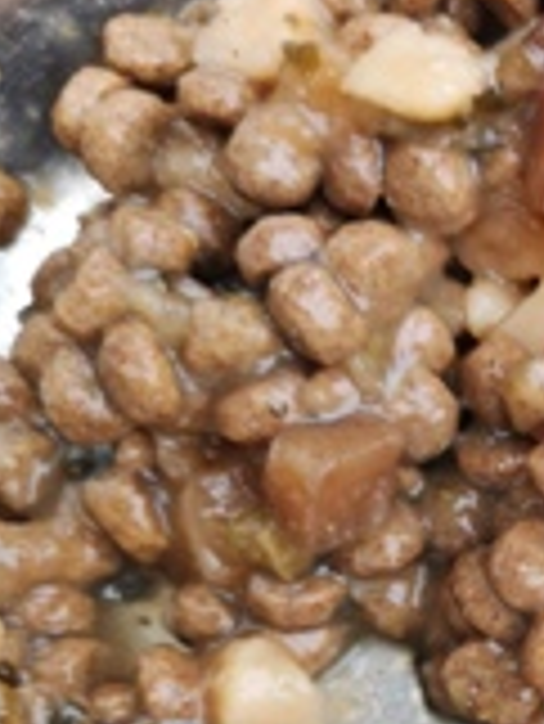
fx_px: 1569
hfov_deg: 18.1
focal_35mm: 75
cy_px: 693
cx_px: 746
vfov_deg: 25.0
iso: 50
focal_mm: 3.95
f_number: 1.8
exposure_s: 1/251
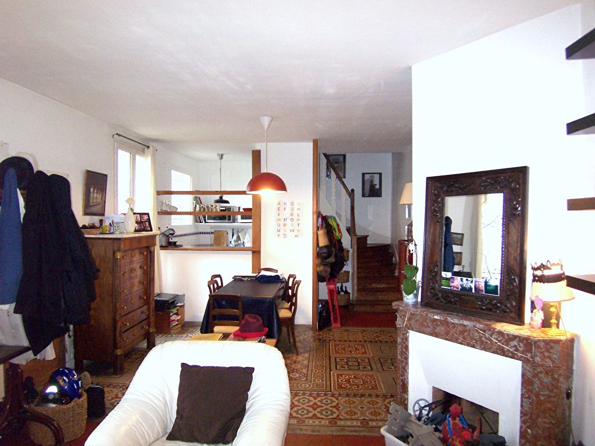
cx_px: 298
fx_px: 395
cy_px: 223
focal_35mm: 23
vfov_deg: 58.9
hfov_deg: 73.9
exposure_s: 1/30
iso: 200
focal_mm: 3.8
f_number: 2.8
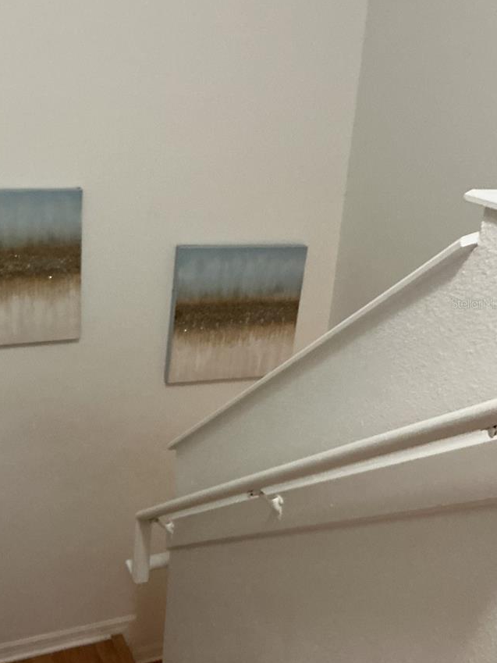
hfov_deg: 34.7
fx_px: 785
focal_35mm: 41
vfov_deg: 45.7
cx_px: 155
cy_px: 303
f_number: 1.8
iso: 250
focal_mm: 3
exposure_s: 1/40
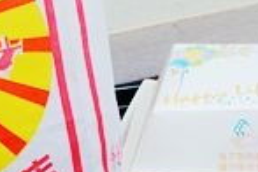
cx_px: 81
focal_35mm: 106
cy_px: 27
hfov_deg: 19.2
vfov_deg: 12.8
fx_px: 760
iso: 125
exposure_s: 1/30
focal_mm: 8.8
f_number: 2.8
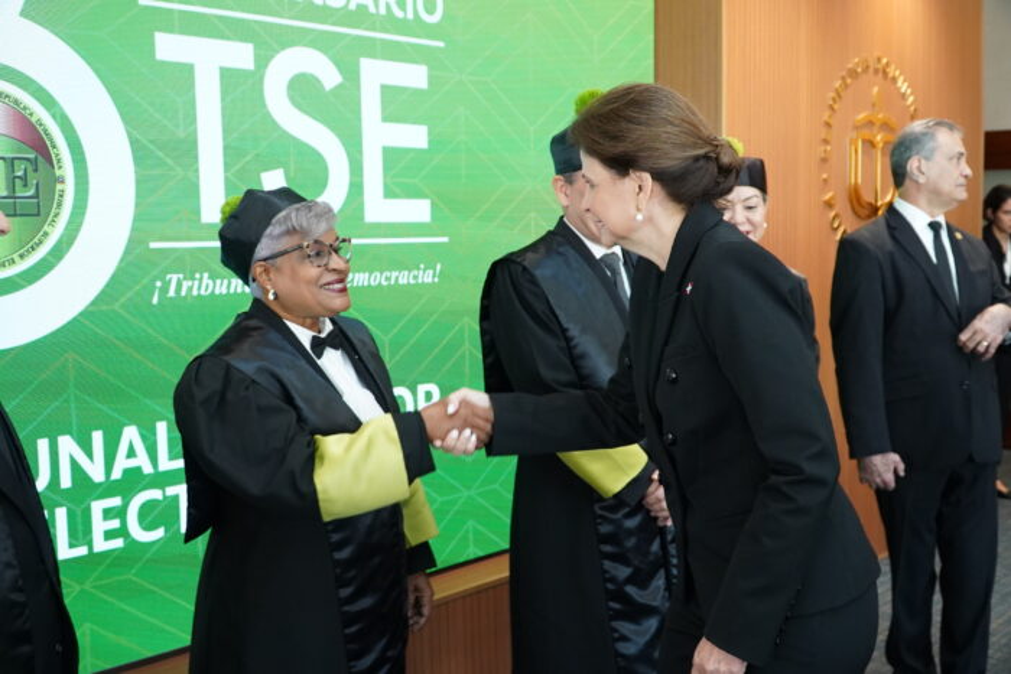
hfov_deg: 55.8
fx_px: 955
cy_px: 337
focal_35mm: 34
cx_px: 506
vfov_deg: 38.9
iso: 2500
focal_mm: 23
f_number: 4
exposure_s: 1/160
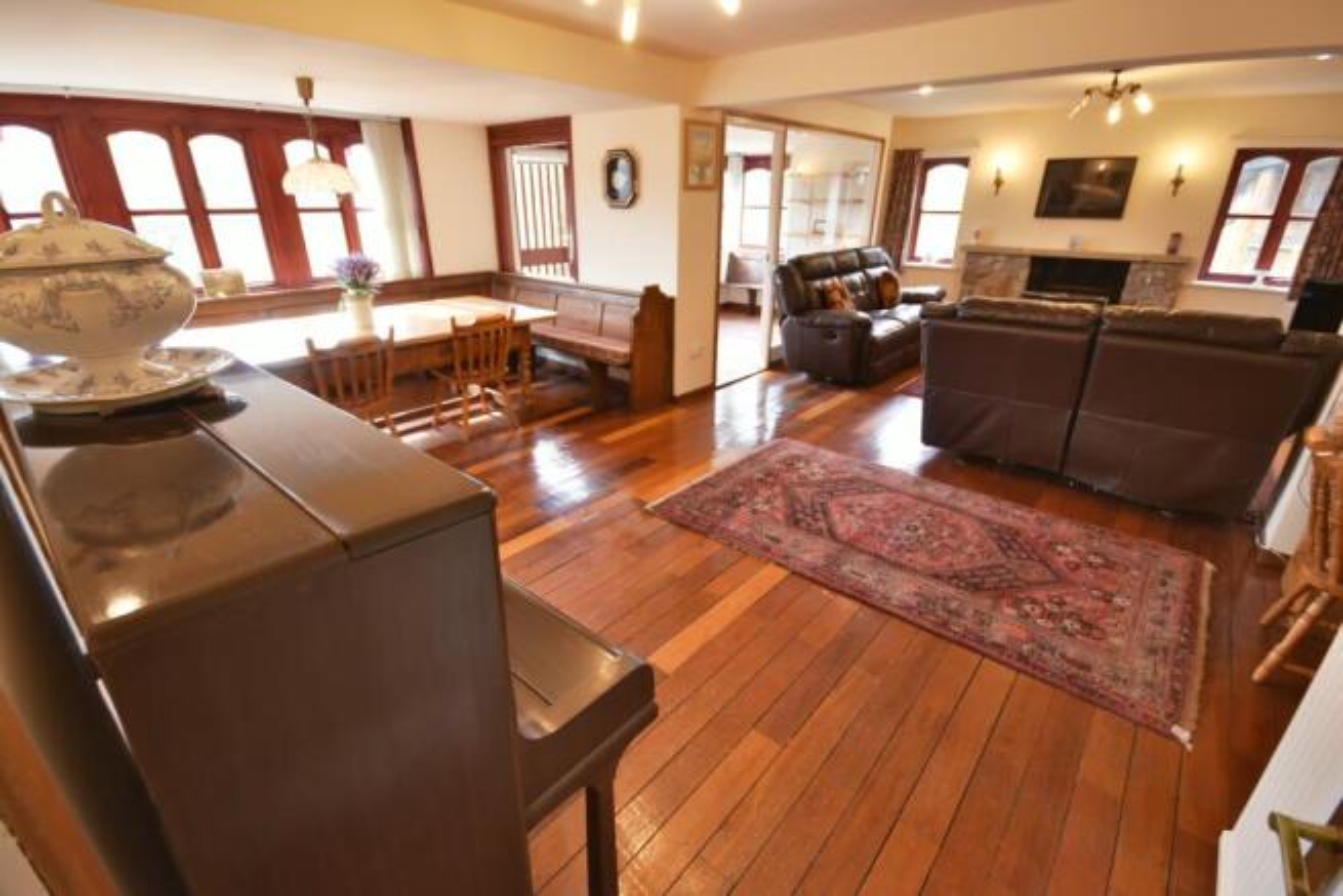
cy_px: 448
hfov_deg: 100.4
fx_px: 560
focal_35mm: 15
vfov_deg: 77.4
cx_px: 672
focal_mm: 10
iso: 800
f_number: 4.5
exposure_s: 1/80
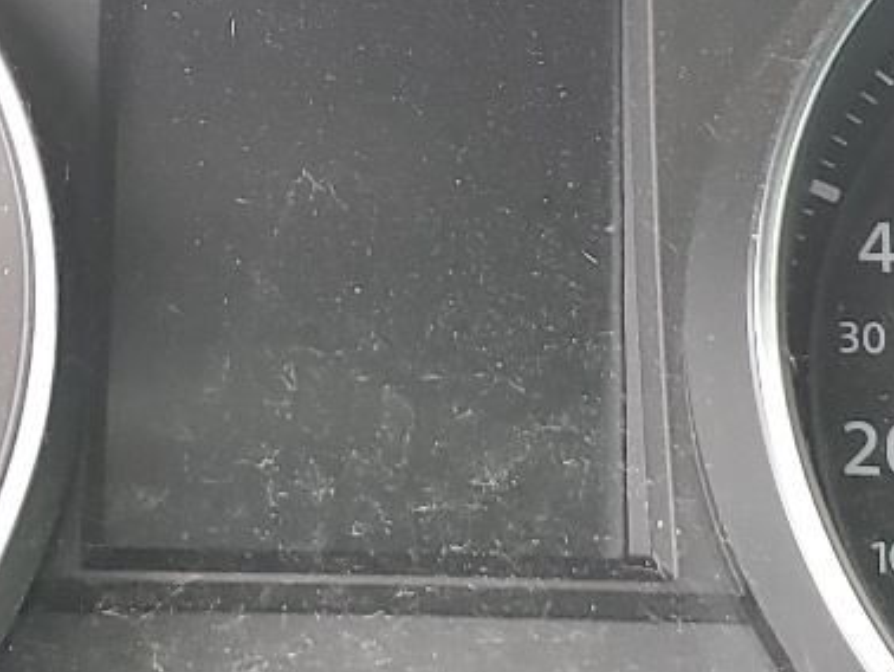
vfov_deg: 13.4
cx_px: 317
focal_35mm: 110
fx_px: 2843
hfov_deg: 17.8
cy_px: 123
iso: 62
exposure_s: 1/60.2
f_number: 1.5
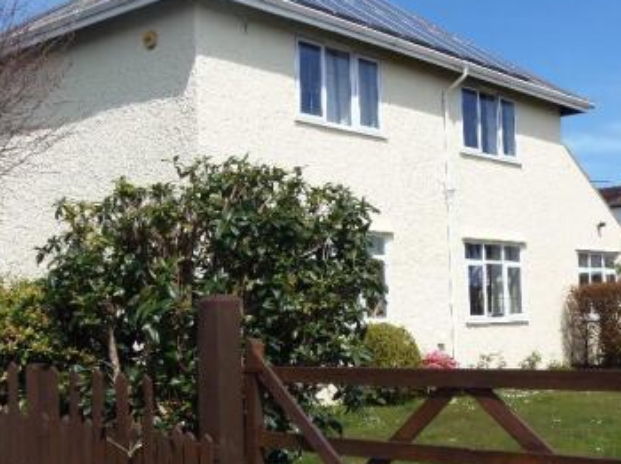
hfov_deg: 38.1
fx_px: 896
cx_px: 368
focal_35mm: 50
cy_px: 249
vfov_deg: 29.1
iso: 64
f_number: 3.2
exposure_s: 1/640
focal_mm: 5.5
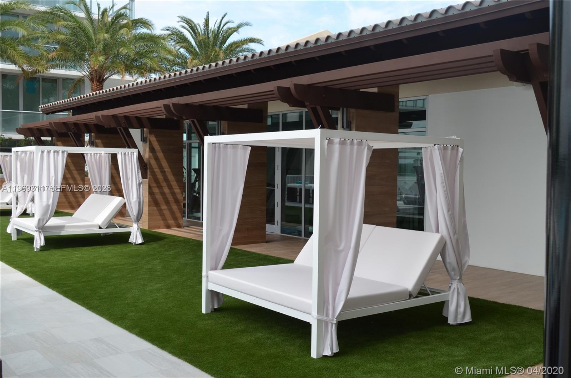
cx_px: 286
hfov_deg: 53.2
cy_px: 189
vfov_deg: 36.7
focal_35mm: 36
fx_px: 570
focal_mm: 24
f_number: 8
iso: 200
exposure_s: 1/250
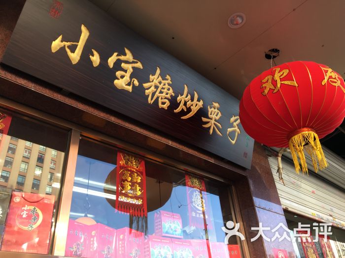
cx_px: 172
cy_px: 129
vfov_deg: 48.2
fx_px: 289
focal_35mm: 29
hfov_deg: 61.7
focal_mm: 4.15
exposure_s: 1/100
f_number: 2.2
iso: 32
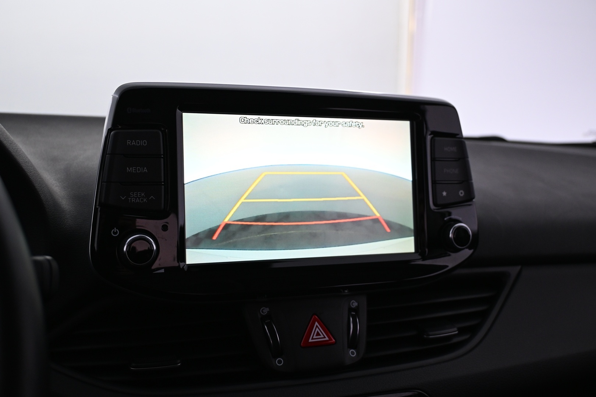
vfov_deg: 35.5
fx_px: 621
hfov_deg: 51.3
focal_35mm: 38
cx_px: 298
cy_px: 198
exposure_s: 1/50
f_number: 4.2
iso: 800
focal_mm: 25
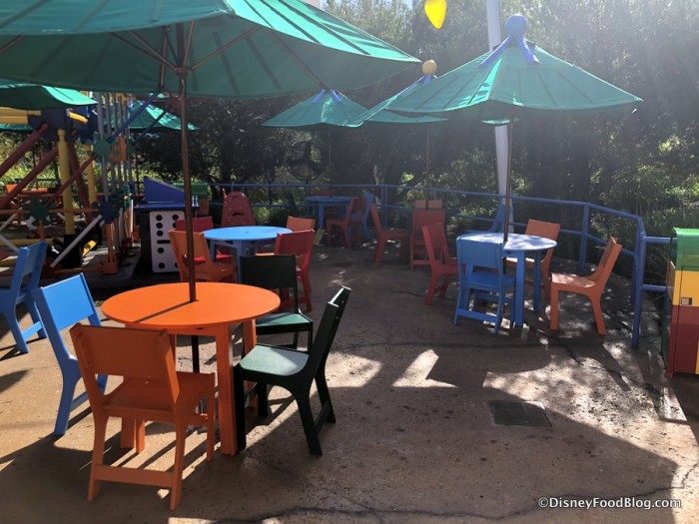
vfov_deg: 49.7
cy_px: 262
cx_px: 350
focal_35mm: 28
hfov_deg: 63.4
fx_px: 565
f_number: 1.8
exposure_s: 1/842
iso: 20
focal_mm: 3.99
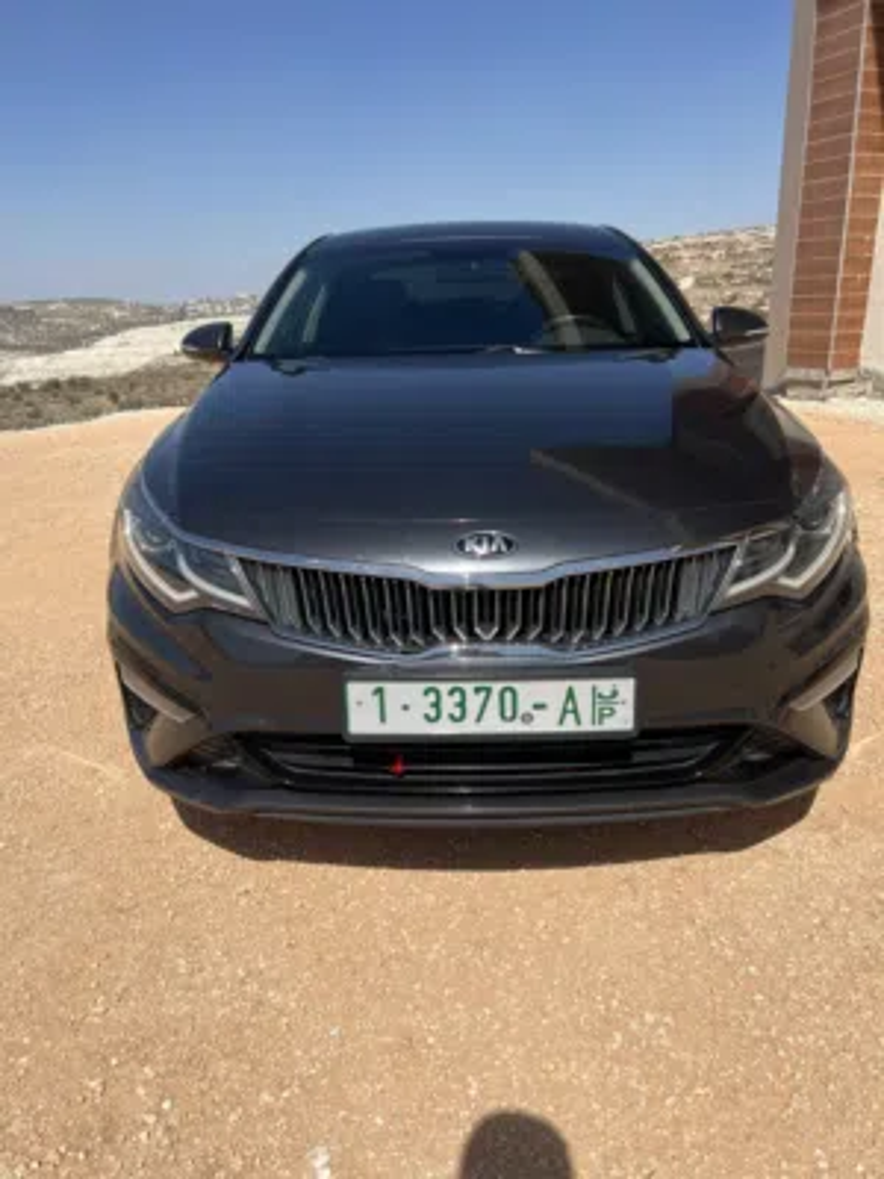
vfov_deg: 67.3
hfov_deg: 53.1
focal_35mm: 26
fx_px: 885
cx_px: 442
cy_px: 590
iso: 50
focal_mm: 5.7
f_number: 1.5
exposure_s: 1/6579
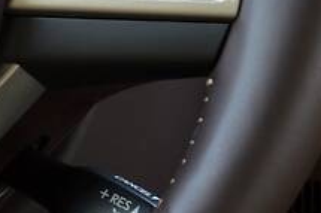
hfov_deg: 6.6
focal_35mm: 307
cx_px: -200
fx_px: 2734
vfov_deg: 4.5
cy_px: -73
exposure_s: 1/60
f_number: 5.6
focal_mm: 55
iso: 400
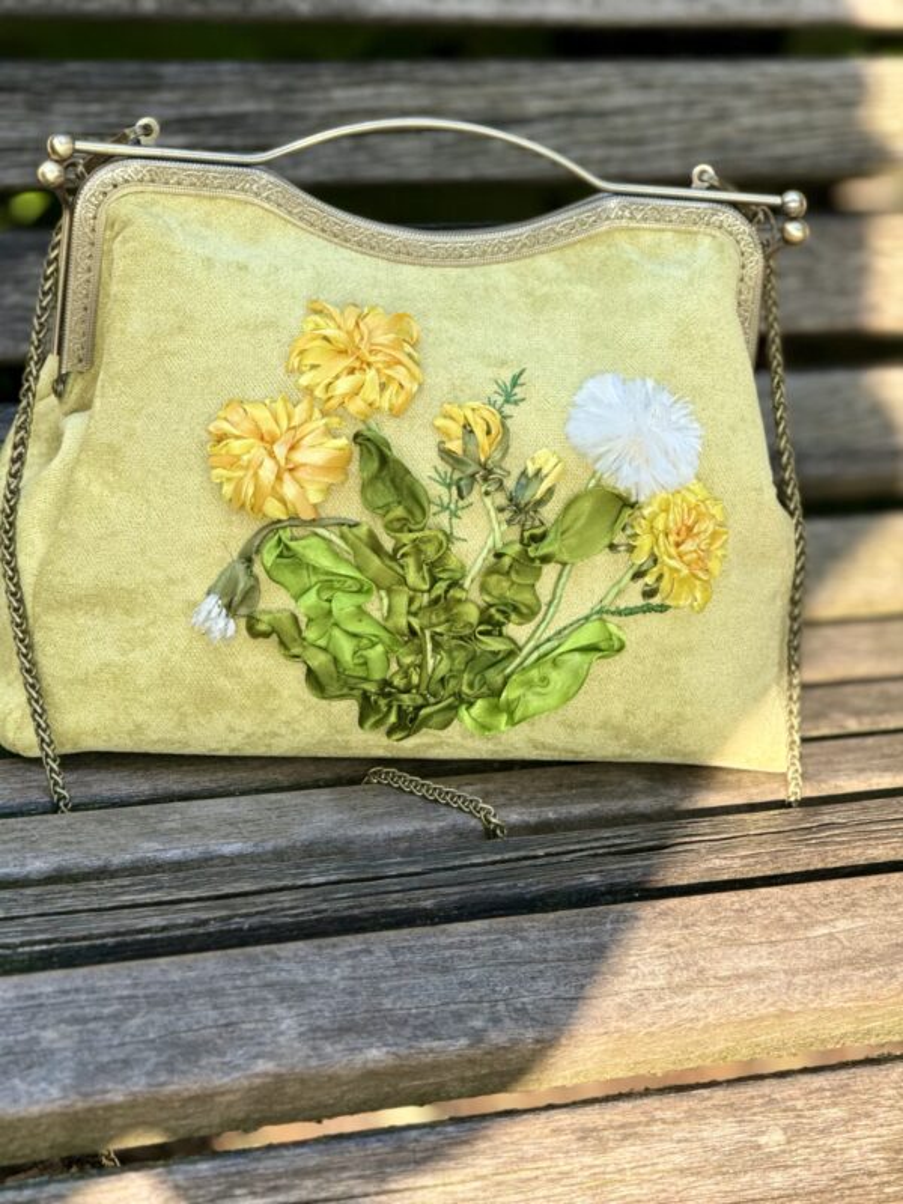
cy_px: 602
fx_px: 4174
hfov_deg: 12.3
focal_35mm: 120
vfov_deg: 16.4
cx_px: 452
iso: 64
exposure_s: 1/175
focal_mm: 15.66
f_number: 2.8
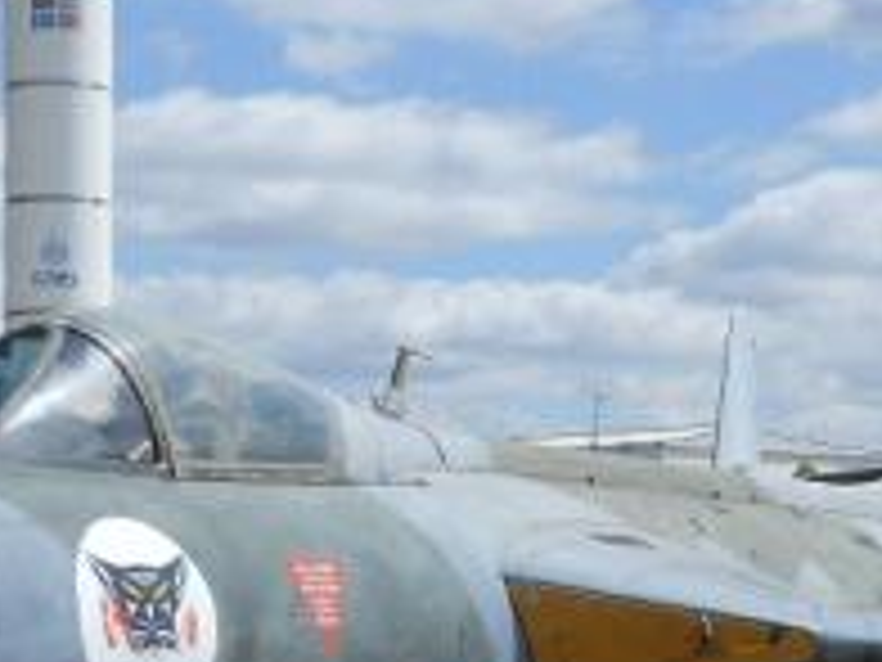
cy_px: 730
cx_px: 684
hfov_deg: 14.6
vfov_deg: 10.9
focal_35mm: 134
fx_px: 3414
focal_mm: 6.72
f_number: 5.5
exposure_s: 1/500
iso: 80
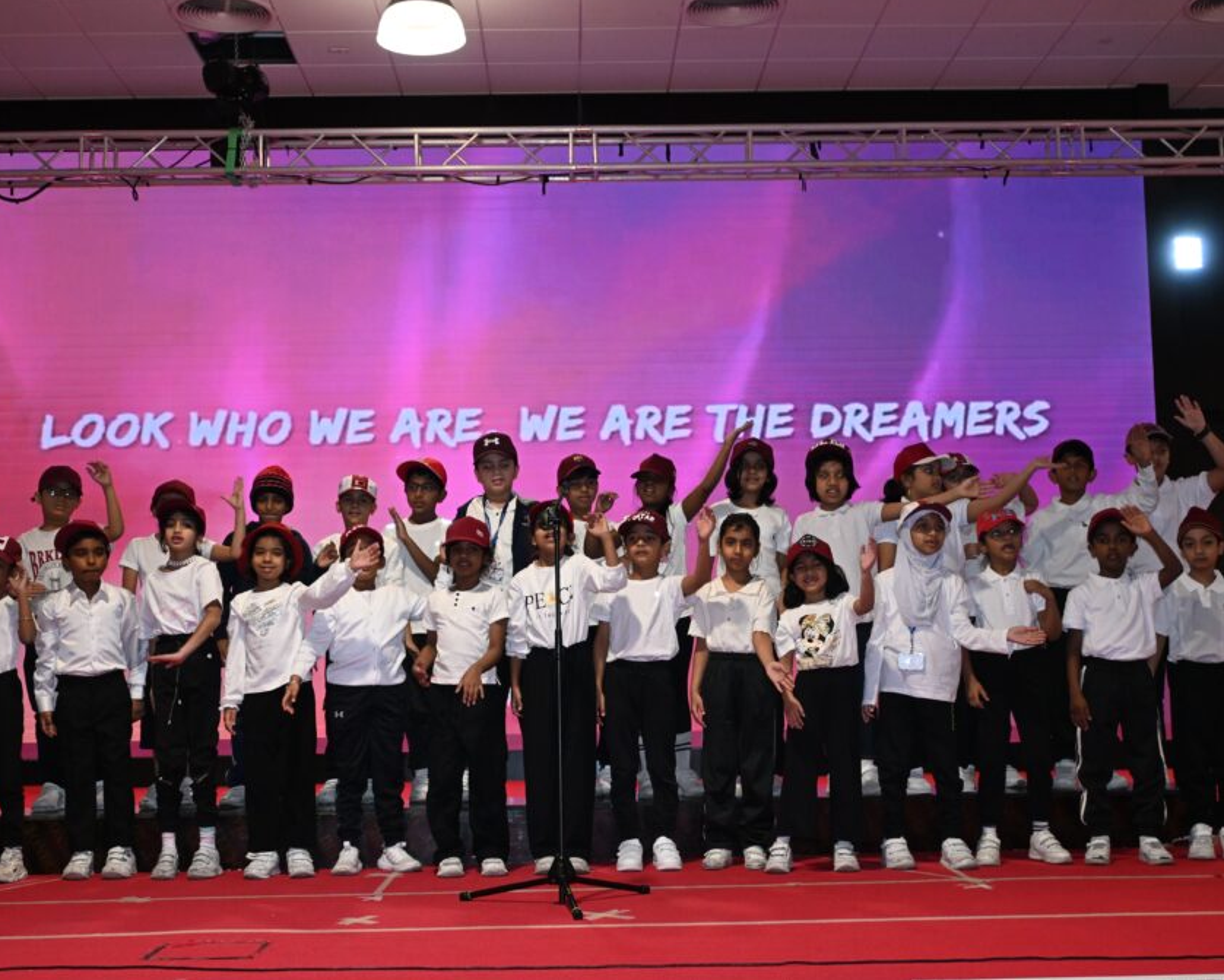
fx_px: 1714
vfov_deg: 31.9
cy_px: 483
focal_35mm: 47
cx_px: 594
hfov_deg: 39.3
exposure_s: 1/200
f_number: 4.5
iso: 1250
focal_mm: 27.5
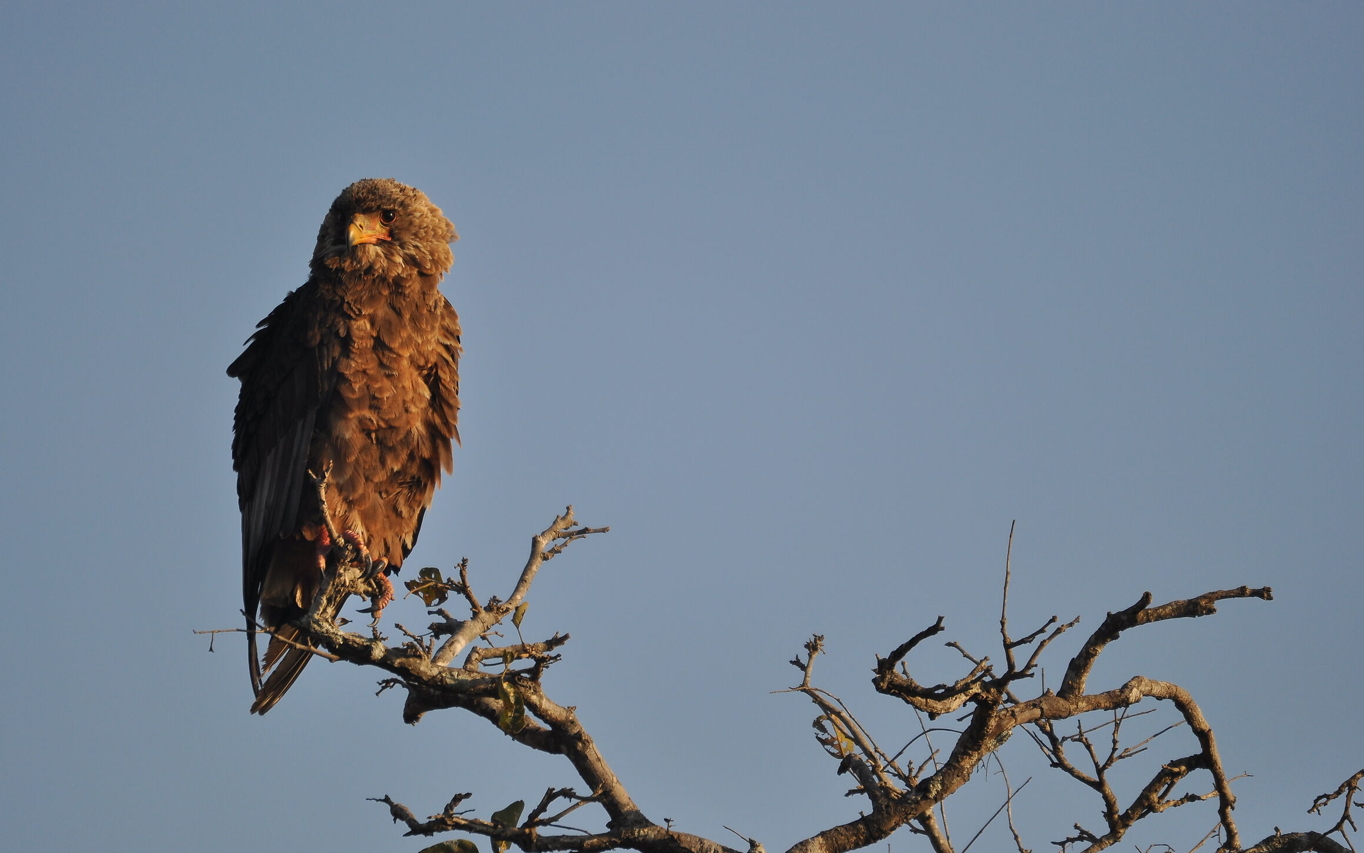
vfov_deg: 2.1
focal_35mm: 629
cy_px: 404
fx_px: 23383
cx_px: 666
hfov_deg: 3.3
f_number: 5.6
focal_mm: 400
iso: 200
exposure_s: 1/1000
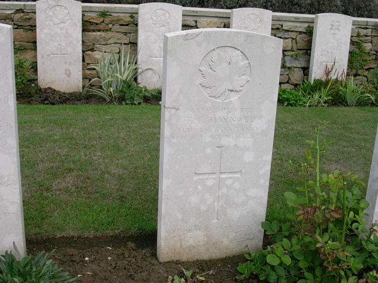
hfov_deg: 42.1
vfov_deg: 32.2
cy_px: 142
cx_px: 189
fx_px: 491
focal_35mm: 45
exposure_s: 1/287
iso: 70
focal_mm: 6.7
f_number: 5.8
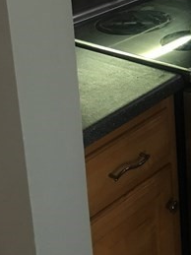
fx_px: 633
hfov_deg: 16.0
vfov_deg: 21.1
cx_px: 271
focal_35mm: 86
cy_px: -58
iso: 50
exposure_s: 1/15
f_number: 2.2
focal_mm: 4.15
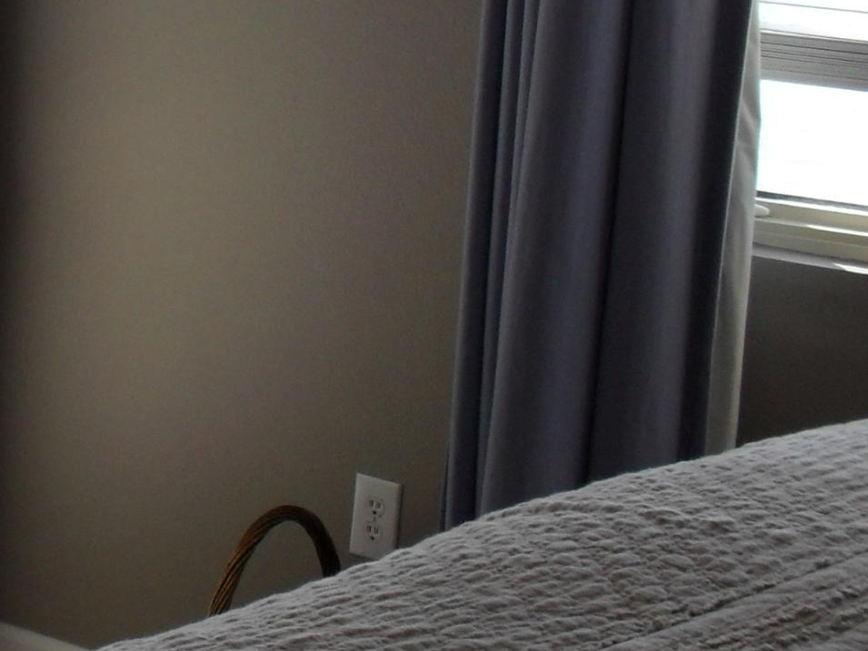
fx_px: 2758
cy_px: 90
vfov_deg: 13.4
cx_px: -404
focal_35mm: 110
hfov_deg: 16.4
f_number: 3.2
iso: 100
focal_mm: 6.3
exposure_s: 1/180
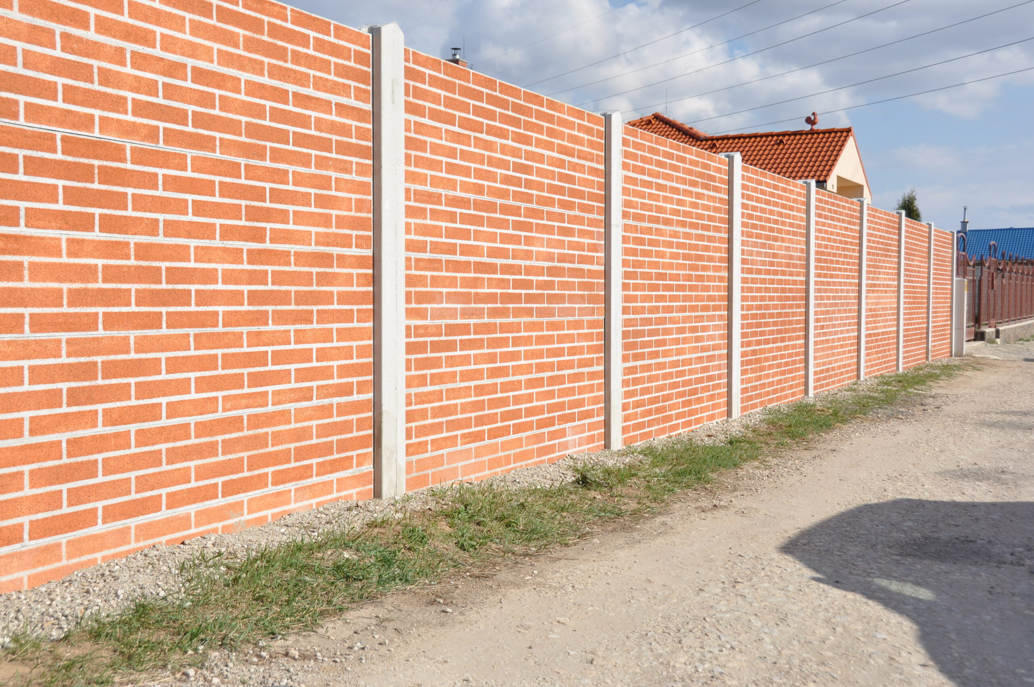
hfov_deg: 45.0
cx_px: 517
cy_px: 344
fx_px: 1248
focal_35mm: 44
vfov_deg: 30.8
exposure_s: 1/1000
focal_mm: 29
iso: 200
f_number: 6.3
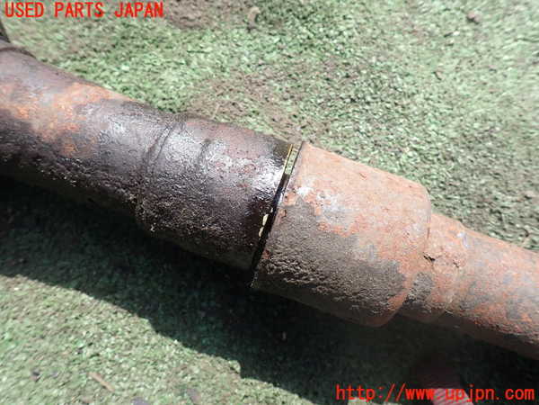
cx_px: 270
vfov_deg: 54.9
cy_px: 202
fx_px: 389
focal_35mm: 25
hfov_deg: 69.4
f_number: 2.8
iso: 100
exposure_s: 1/400
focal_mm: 4.5
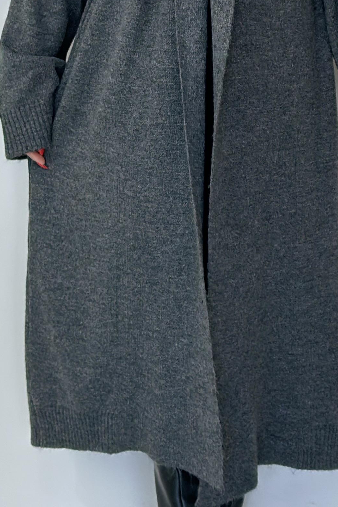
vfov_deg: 15.8
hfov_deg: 10.7
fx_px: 1803
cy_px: 53
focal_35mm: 128
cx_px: 205
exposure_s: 1/100
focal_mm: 6.86
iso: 80
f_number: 1.78
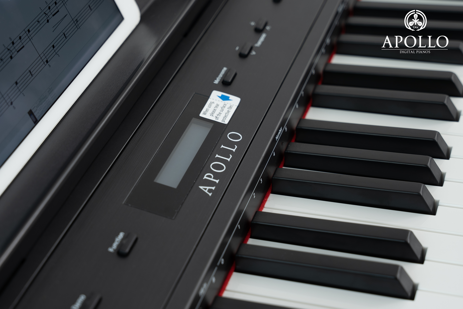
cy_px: 154
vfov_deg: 18.9
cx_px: 232
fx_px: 926
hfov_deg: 28.1
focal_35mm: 72
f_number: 4
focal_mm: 48.4
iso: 125
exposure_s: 1/125
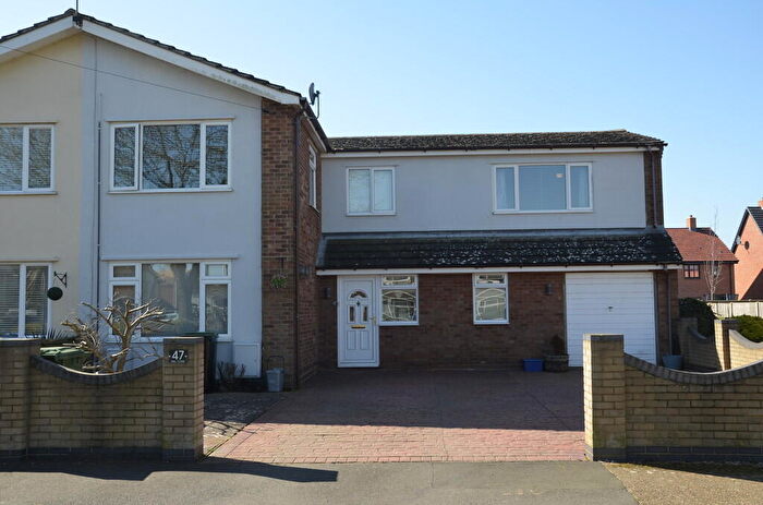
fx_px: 761
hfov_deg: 53.2
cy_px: 252
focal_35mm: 36
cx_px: 382
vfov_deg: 36.7
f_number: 8
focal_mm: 24
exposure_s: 1/250
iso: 200
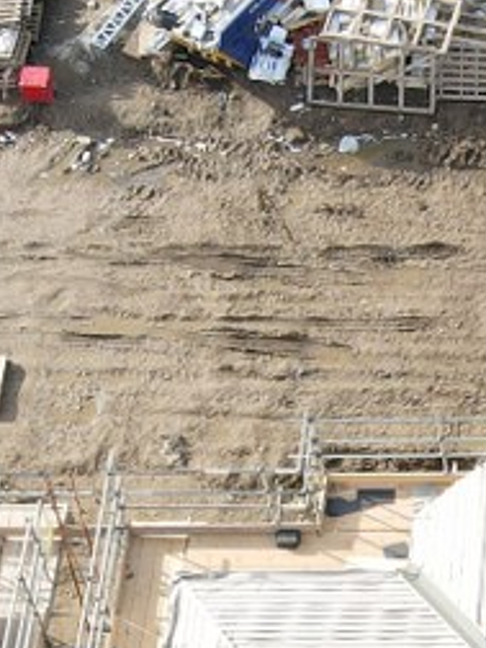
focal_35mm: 122
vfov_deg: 15.4
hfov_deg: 11.9
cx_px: 548
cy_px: 825
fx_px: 2284
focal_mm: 4.5
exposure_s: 1/180
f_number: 2.8
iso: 100
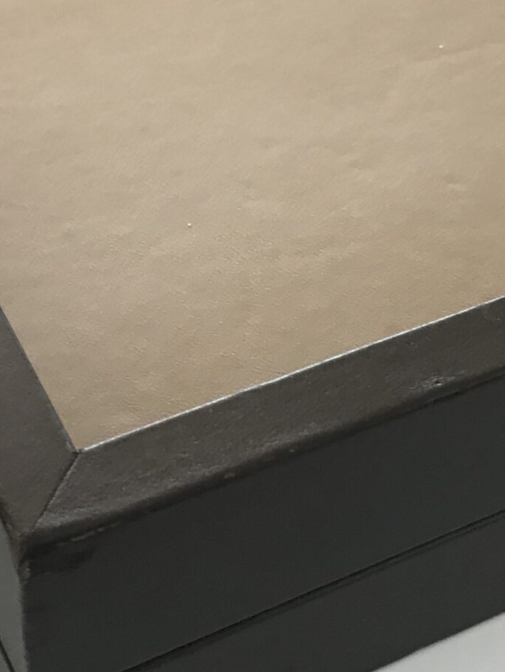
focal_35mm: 79
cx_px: 301
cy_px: 239
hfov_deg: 18.7
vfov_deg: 24.6
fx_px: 1536
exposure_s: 1/17
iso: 40
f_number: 1.8
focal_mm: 3.99
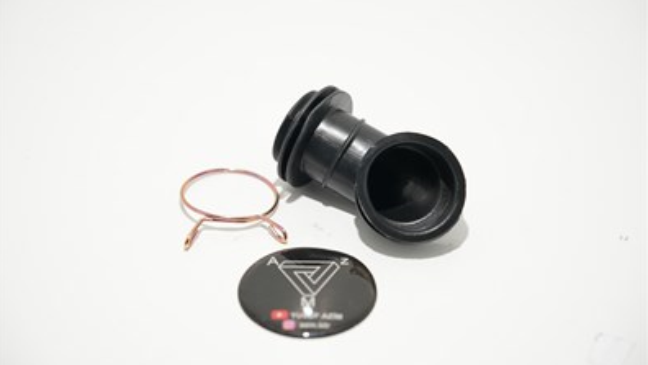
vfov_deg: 13.5
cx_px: 322
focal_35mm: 90
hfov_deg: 23.7
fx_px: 1547
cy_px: 158
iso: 80
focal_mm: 85
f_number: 3.2
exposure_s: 1/250
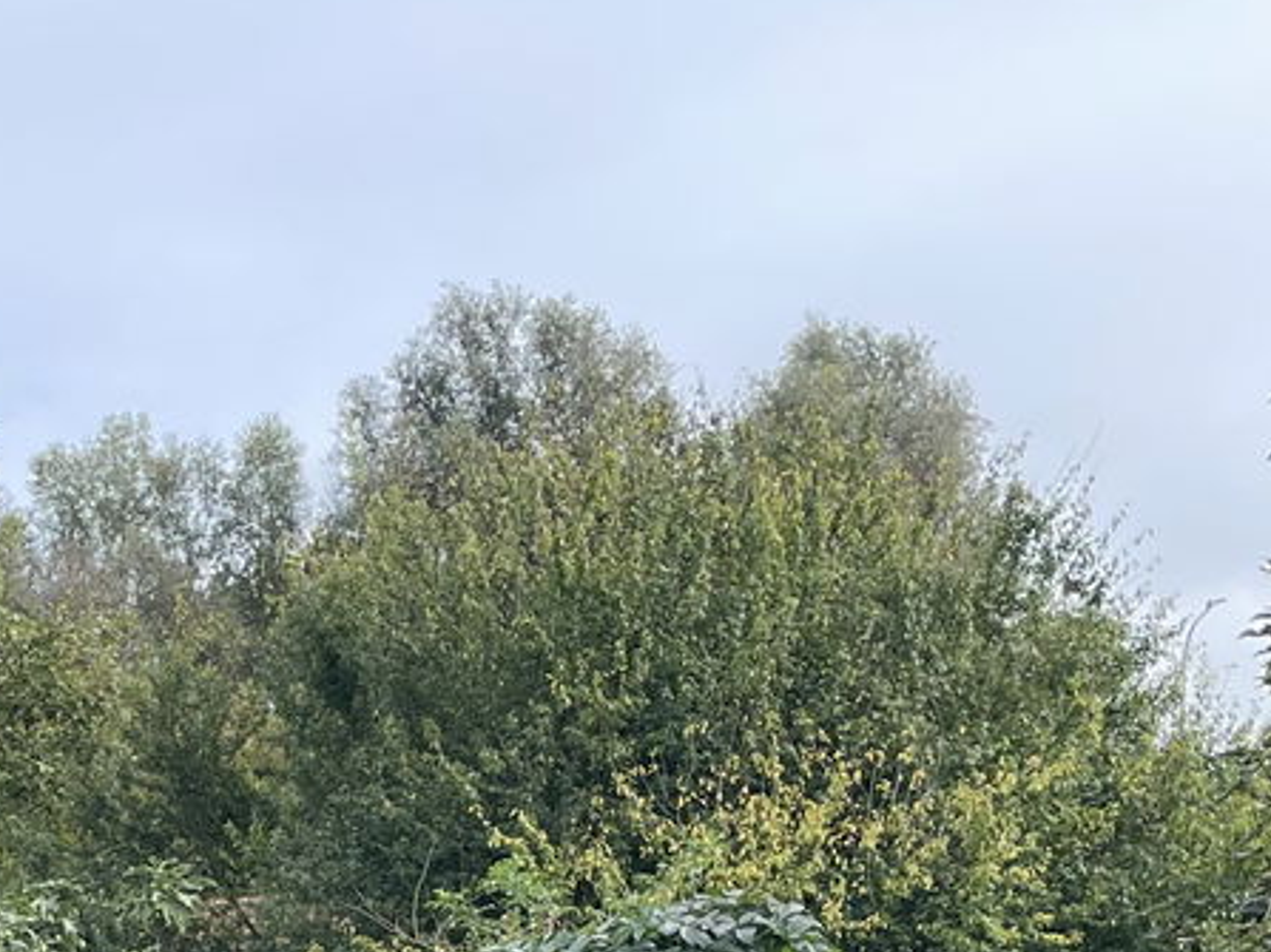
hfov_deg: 20.2
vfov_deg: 14.4
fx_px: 3414
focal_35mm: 93
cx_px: -88
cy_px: 1594
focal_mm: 4.2
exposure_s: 1/790
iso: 32
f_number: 1.6
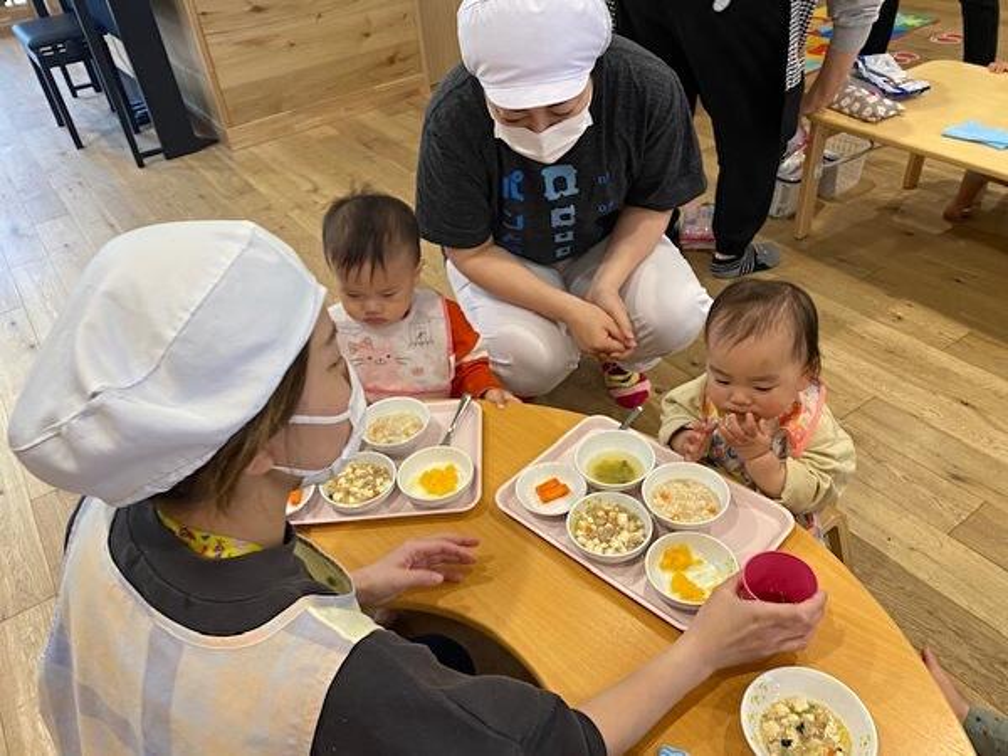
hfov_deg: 67.3
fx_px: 757
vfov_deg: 53.1
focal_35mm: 26
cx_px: 504
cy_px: 378
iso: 64
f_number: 1.8
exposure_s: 1/50
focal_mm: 4.25
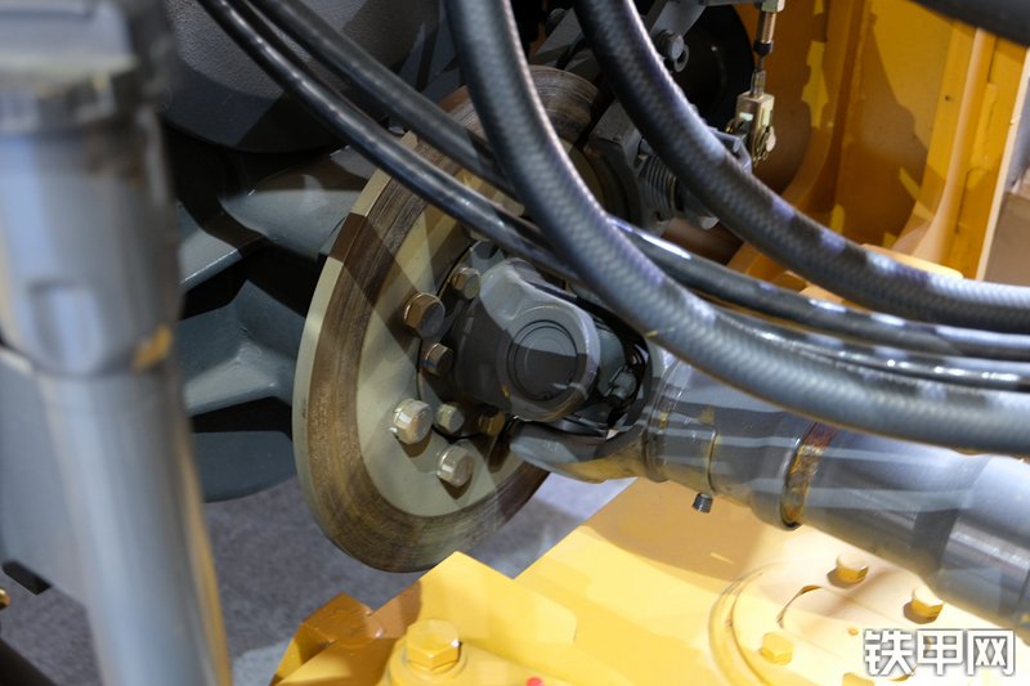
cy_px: 343
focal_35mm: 47
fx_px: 1344
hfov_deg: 41.9
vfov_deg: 28.6
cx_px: 515
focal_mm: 31
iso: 800
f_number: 4.7
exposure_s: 1/3.2
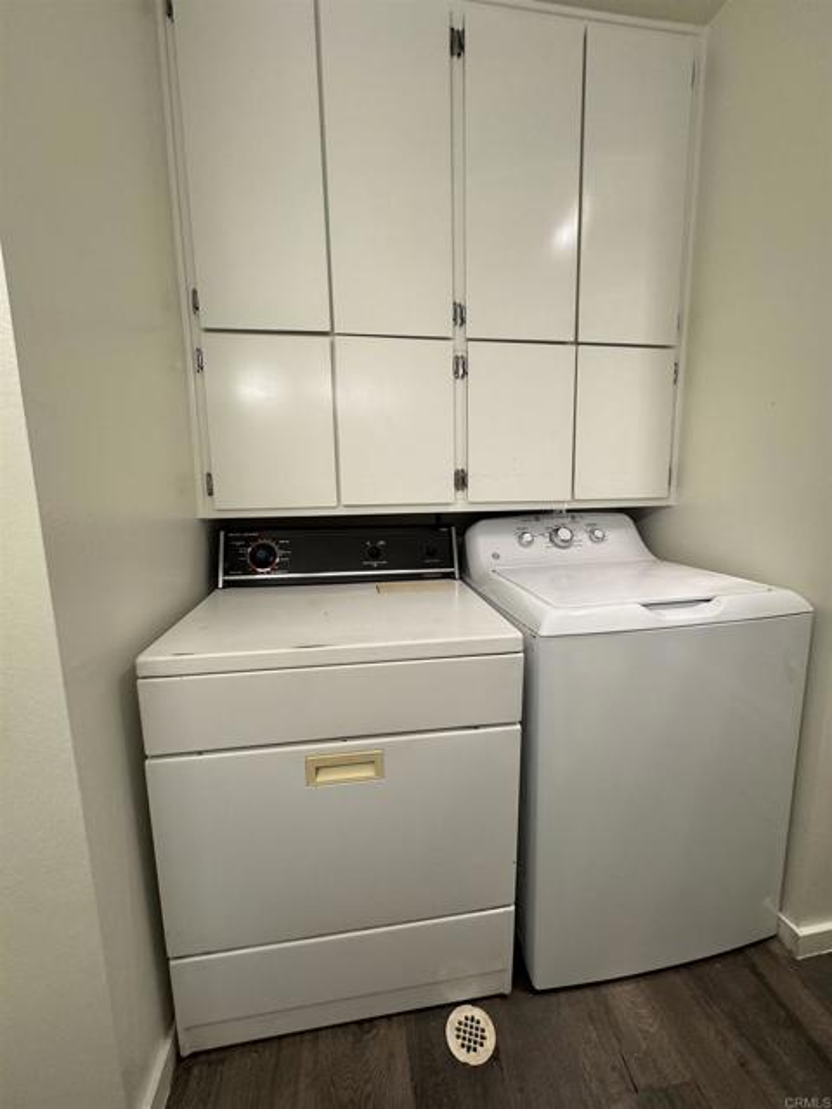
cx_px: 416
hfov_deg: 85.7
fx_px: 449
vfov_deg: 102.1
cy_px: 554
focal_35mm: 14
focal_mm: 2.22
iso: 125
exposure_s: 1/120
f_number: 2.2
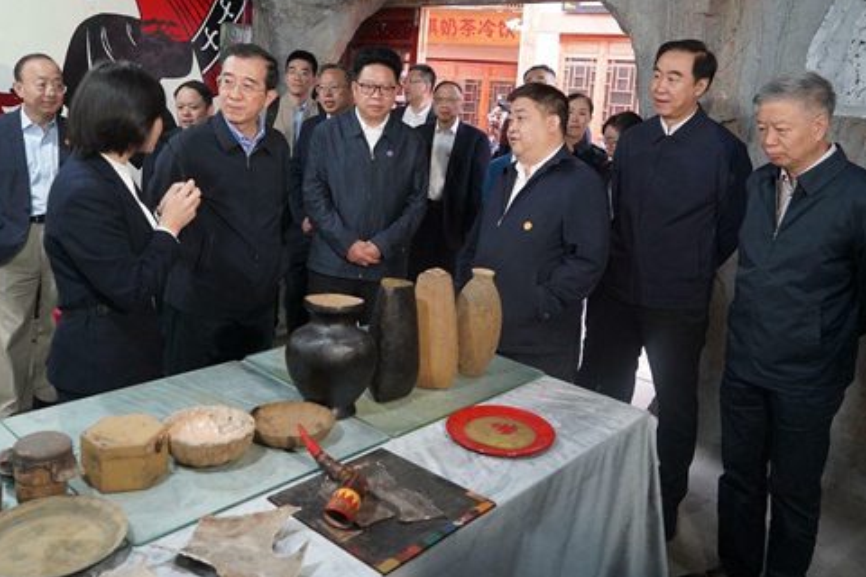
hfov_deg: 61.9
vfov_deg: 43.4
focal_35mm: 30
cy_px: 229
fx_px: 722
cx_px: 410
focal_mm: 24
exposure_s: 1/160
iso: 6400
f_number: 4
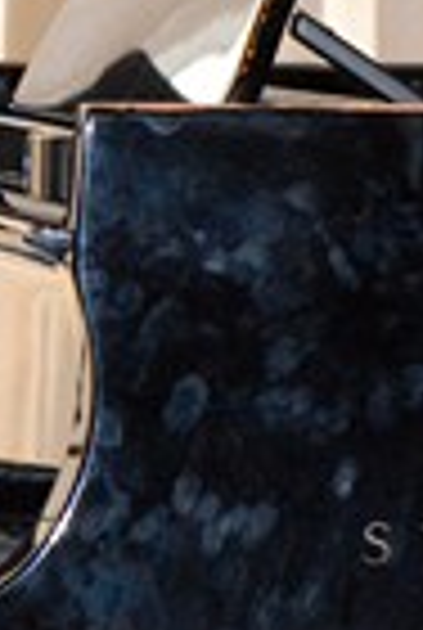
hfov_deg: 2.4
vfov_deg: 3.6
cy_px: 724
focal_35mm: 576
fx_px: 10101
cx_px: -720
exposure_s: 1/250
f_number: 7.1
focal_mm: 70
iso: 1000
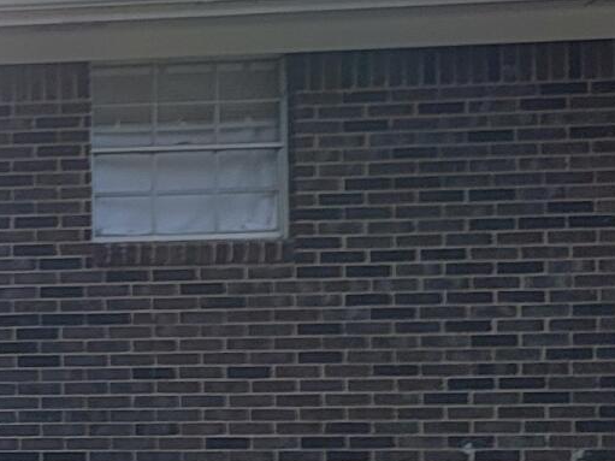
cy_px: 389
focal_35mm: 141
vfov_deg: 10.5
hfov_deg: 11.4
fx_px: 2504
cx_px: -915
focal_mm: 6.7
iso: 16
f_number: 1.8
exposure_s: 1/897
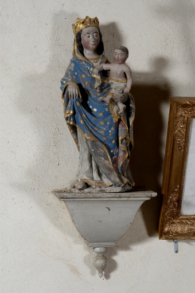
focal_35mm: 78
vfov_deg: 26.0
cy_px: 146
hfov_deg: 17.4
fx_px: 635
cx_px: 98
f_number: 18
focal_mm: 52
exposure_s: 1/60
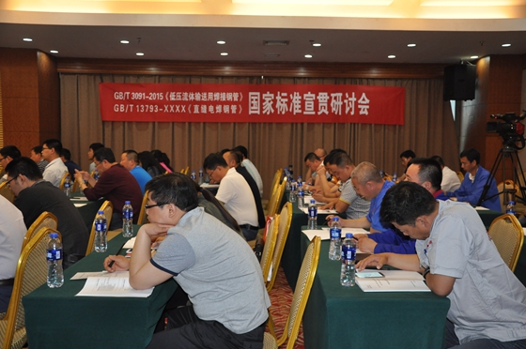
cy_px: 174
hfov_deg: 53.2
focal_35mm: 36
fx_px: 525
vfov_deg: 36.8
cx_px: 263
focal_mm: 24
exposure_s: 1/60
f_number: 3.8
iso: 800
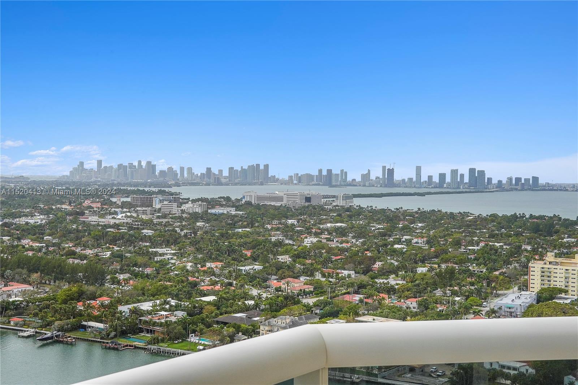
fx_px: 722
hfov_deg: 43.6
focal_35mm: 45
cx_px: 289
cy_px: 192
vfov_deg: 29.9
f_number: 10
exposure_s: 1/1250
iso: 200
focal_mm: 30
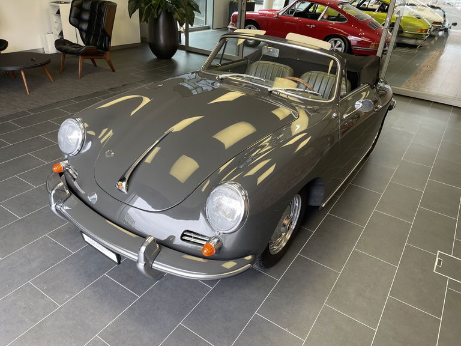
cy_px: 173
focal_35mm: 26
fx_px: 346
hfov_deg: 67.3
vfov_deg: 53.1
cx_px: 230
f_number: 1.6
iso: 80
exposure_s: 1/121
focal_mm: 5.1
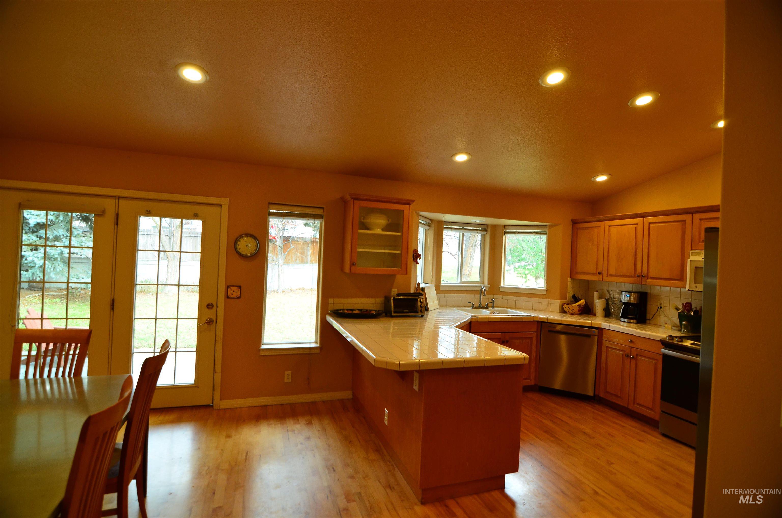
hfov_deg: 95.1
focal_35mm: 16
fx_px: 358
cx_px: 391
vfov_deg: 71.8
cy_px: 259
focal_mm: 11
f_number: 3.5
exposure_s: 1/40
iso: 400
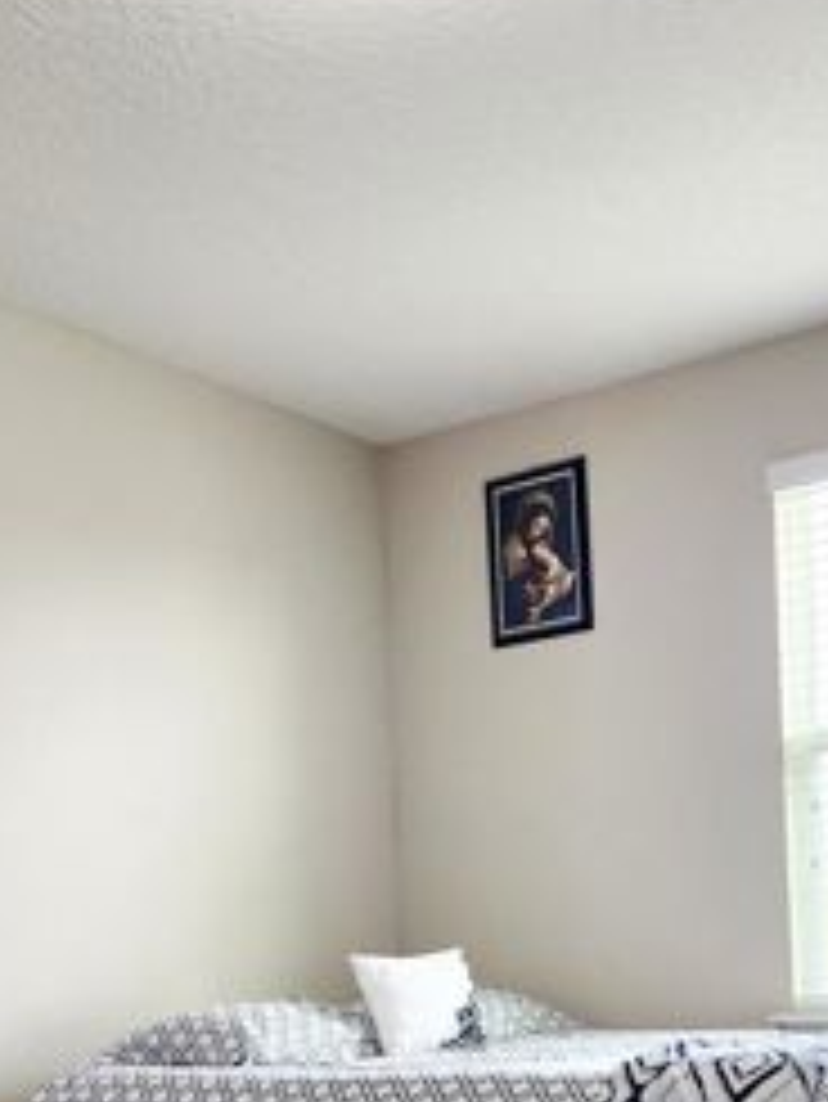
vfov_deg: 36.6
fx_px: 1593
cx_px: 484
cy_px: 913
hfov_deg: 29.1
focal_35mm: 50
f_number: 1.8
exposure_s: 1/120
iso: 200
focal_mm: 6.4
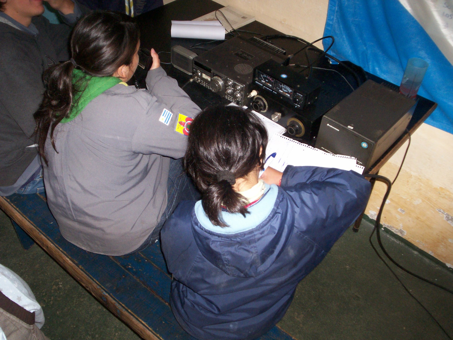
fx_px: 471
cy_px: 170
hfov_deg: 51.4
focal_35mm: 36
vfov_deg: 39.7
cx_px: 226
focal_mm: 5.9
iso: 140
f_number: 4.5
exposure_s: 1/64
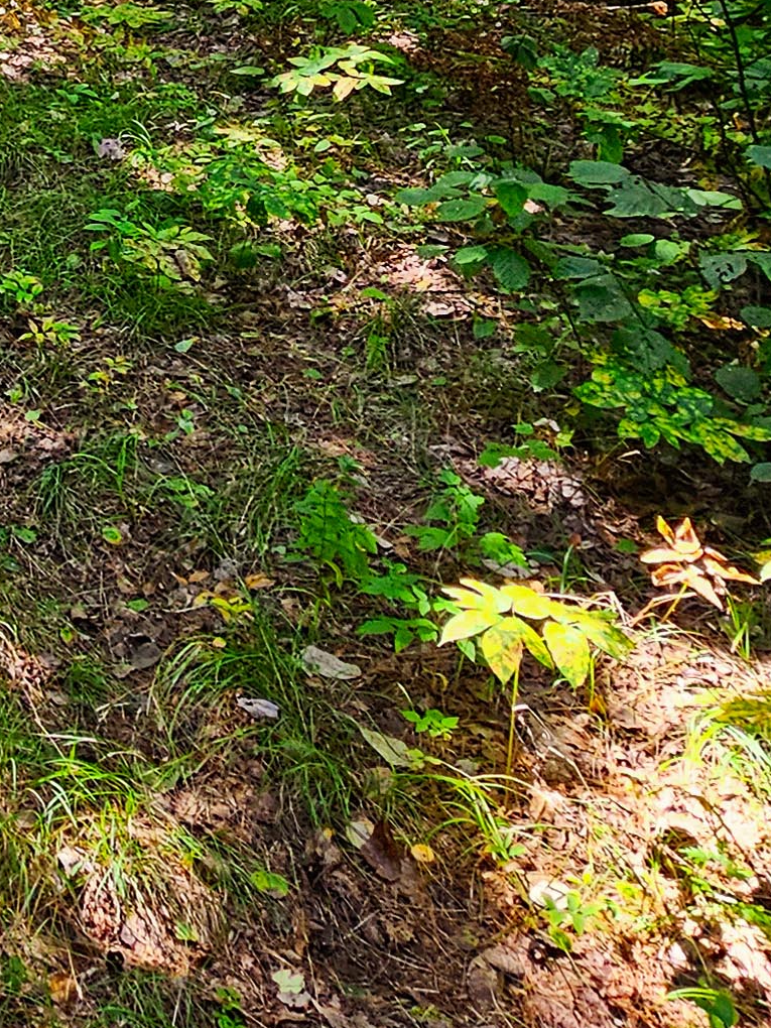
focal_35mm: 51
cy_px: -245
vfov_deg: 30.9
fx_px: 1515
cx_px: -281
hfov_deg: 24.3
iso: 80
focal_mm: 2.2
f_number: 2.2
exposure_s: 1/120
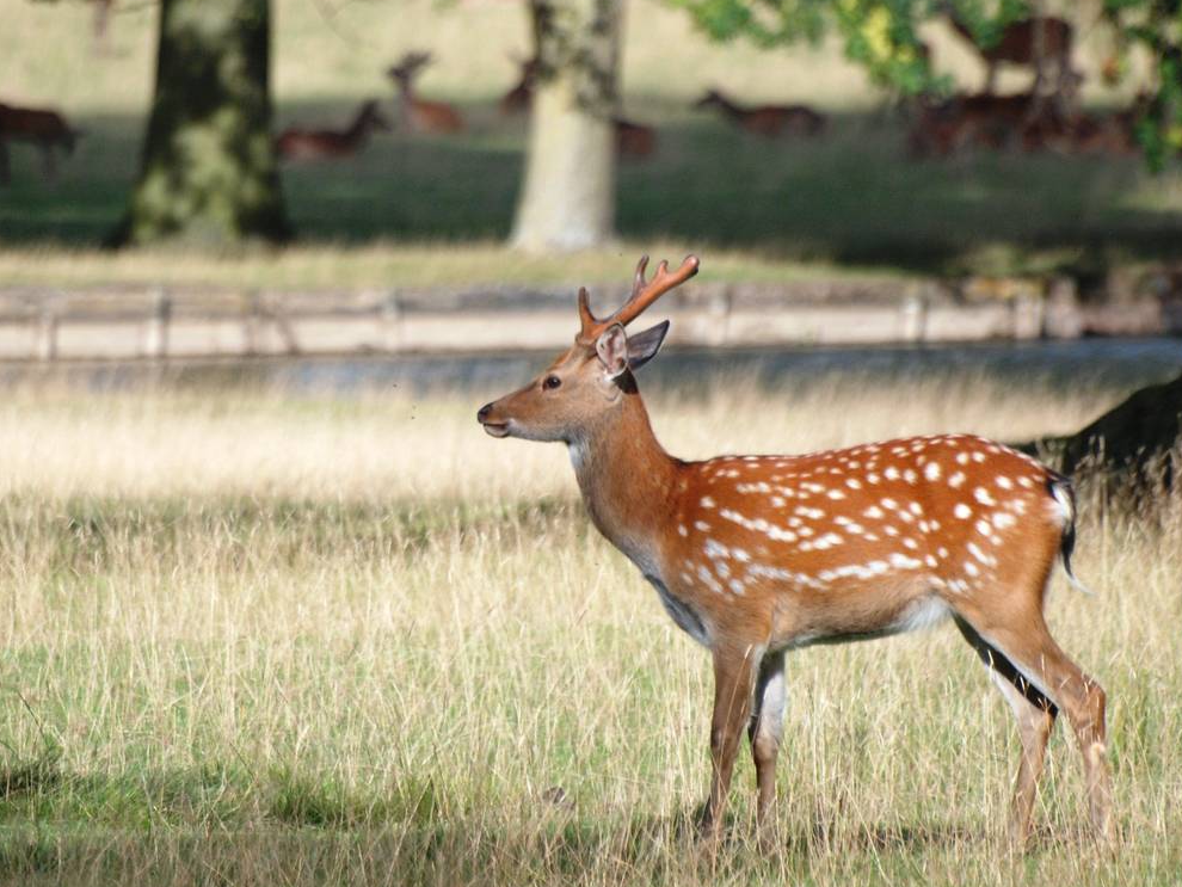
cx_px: 488
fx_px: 23908
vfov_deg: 2.1
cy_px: 353
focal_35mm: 700
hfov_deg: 2.8
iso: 400
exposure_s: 1/1000
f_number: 5.6
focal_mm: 300
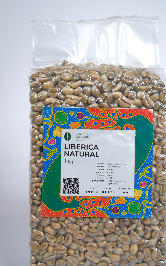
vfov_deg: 46.1
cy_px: 153
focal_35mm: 43
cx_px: 98
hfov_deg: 29.8
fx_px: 311
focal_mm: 23
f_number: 3.2
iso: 200
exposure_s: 1/160
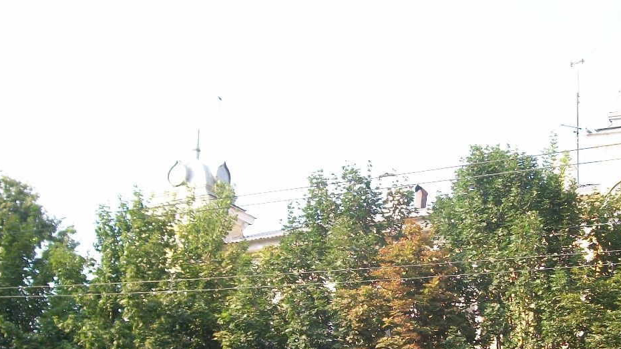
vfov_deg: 21.9
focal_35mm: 54
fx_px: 889
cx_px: 388
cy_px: 288
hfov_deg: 38.3
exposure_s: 1/320
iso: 80
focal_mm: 6
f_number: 2.7
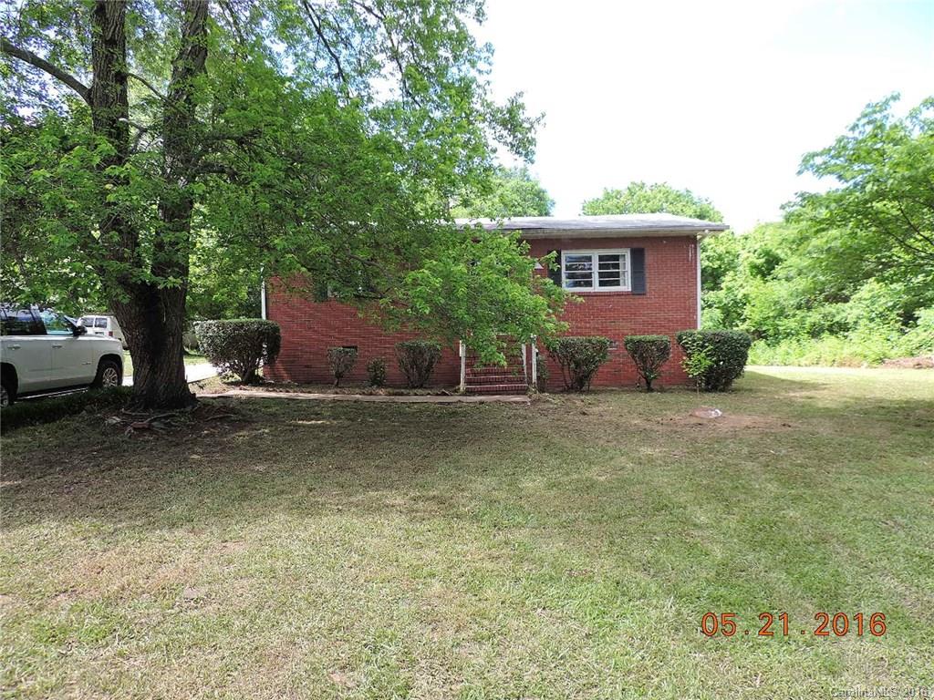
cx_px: 467
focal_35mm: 24
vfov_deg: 56.8
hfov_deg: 71.6
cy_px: 350
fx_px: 648
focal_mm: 4.3
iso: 80
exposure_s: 1/200
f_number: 3
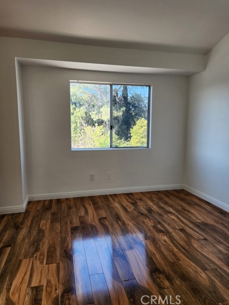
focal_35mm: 24
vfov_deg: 71.6
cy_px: 148
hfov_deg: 56.8
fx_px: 212
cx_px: 117
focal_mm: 5.4
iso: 50
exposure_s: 1/180
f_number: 1.8
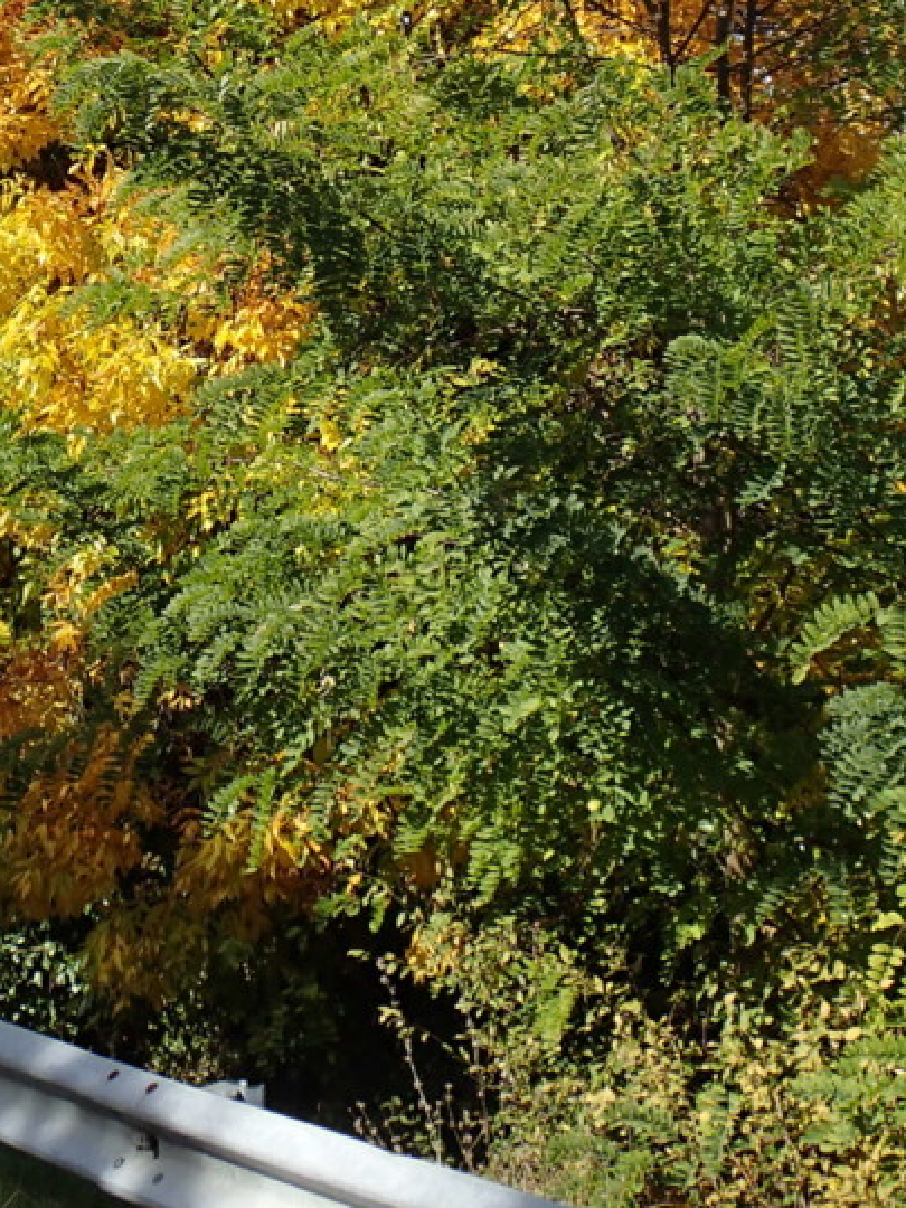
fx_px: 2896
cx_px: 219
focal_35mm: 83
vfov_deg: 23.1
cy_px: 190
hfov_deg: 17.7
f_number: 3.5
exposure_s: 1/500
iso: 100
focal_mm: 6.42
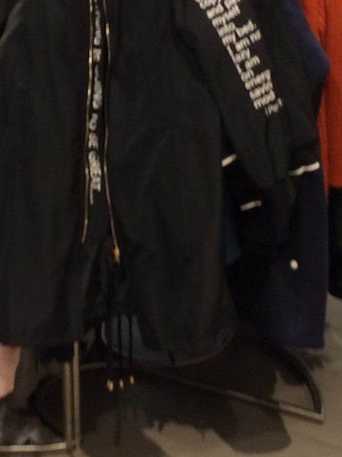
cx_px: 58
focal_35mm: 77
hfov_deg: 18.9
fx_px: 1015
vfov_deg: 25.3
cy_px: 174
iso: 80
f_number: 2.2
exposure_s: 1/30
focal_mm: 4.15
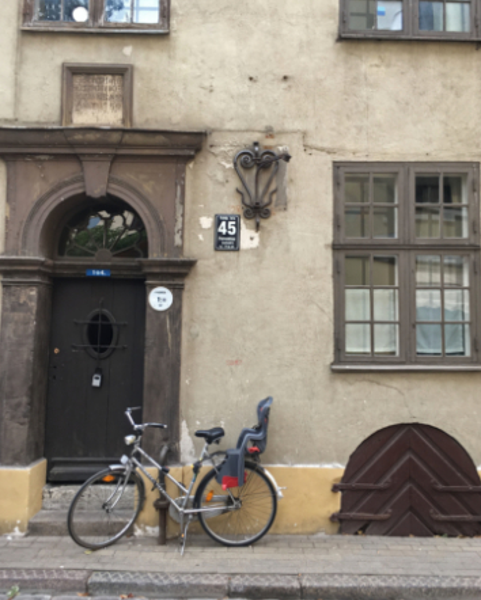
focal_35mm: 32
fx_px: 569
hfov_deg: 45.8
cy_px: 290
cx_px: 240
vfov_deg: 55.6
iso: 25
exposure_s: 1/100
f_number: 2.2
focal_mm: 4.15
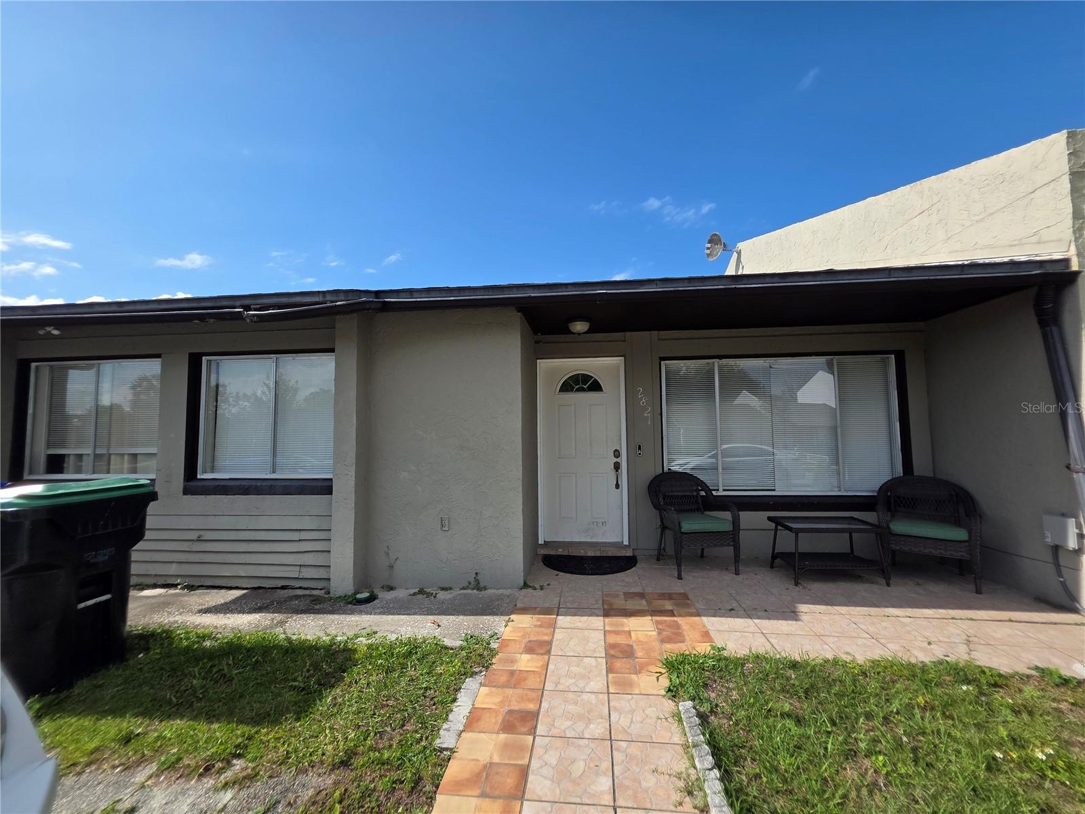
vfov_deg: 89.9
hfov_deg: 106.2
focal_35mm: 13
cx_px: 542
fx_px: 407
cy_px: 407
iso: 40
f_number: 1.9
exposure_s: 1/2021
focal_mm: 2.2
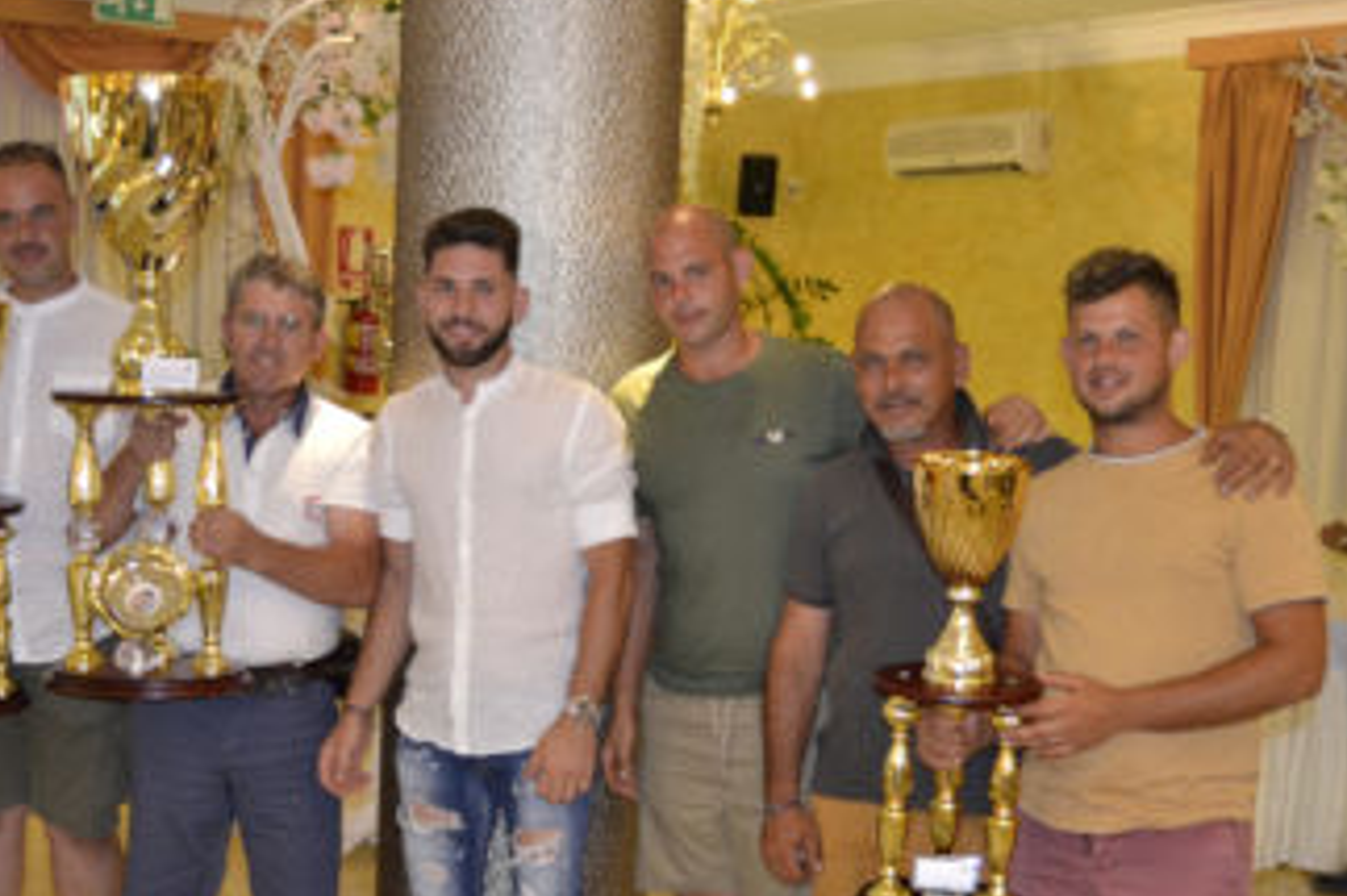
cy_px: 604
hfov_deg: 37.3
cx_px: 471
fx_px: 1979
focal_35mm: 53
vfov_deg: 25.4
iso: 900
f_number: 3.5
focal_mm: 19
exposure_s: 1/60
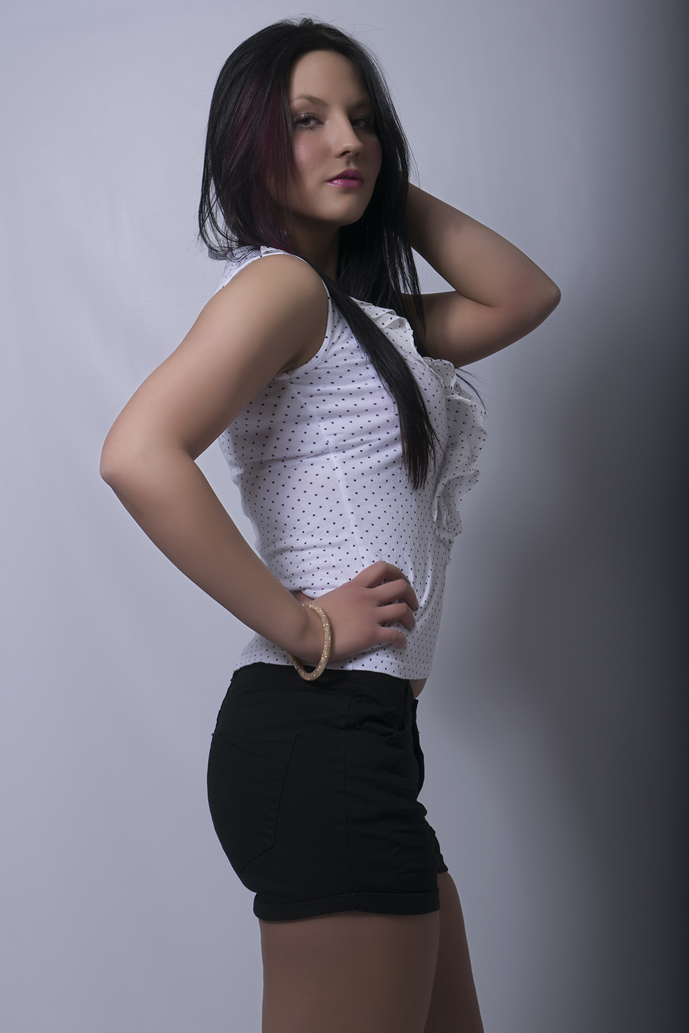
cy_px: 516
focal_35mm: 82
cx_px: 344
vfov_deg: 24.6
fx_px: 2368
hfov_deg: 16.6
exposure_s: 1/200
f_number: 13
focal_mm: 55
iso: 100
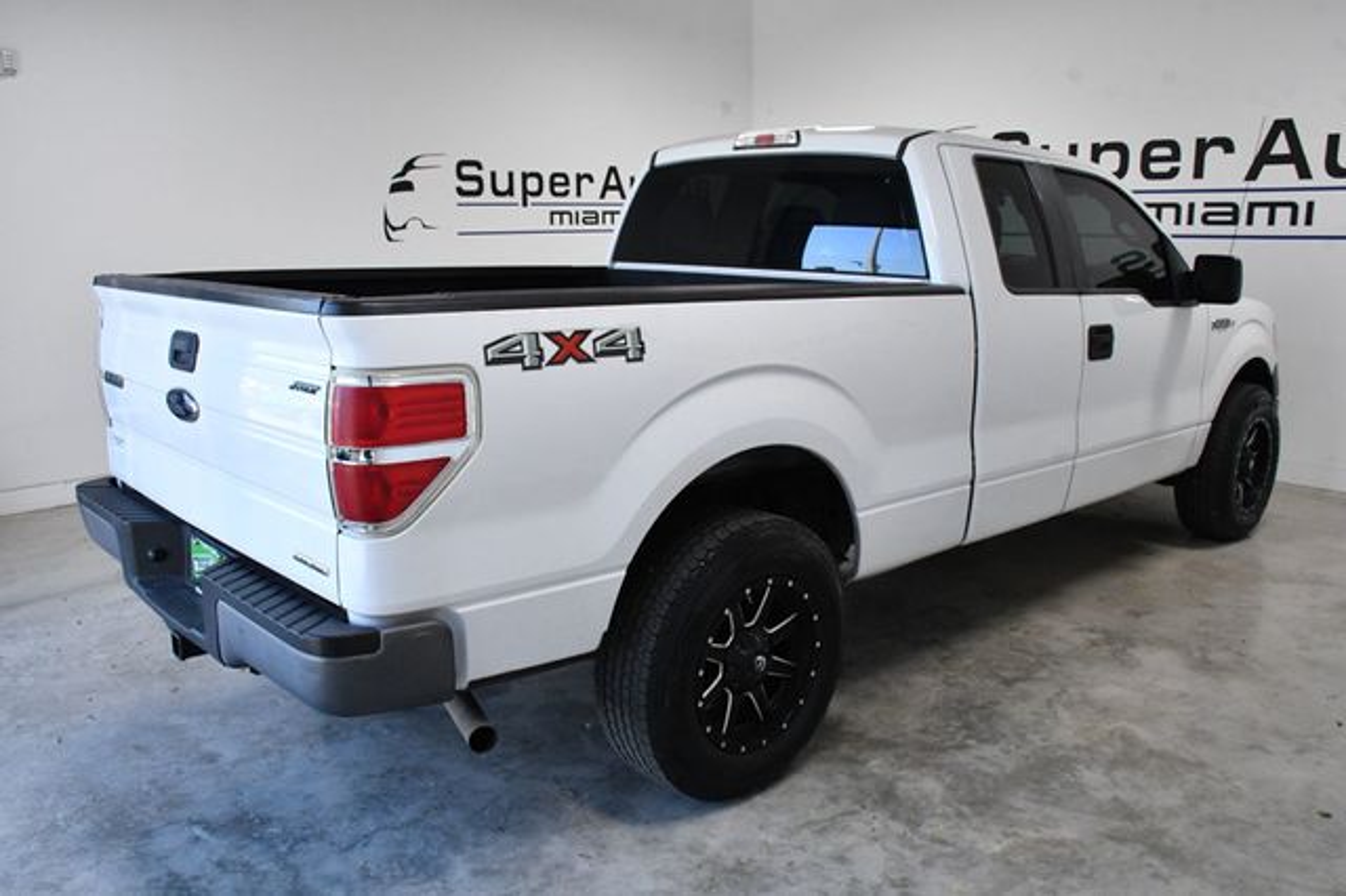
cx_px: 673
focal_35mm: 27
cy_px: 448
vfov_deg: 47.9
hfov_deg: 67.4
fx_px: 1009
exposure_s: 1/400
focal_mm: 18
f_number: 10
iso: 2500
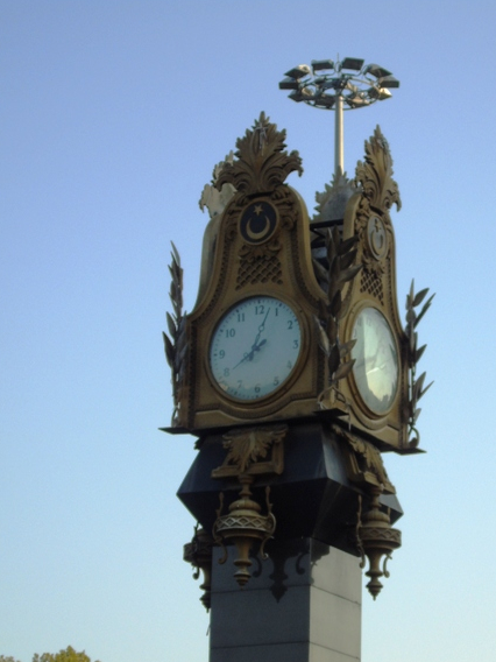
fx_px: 2541
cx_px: 297
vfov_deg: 14.8
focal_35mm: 133
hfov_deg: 11.1
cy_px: 404
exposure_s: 1/320
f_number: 4.4
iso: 80
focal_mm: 19
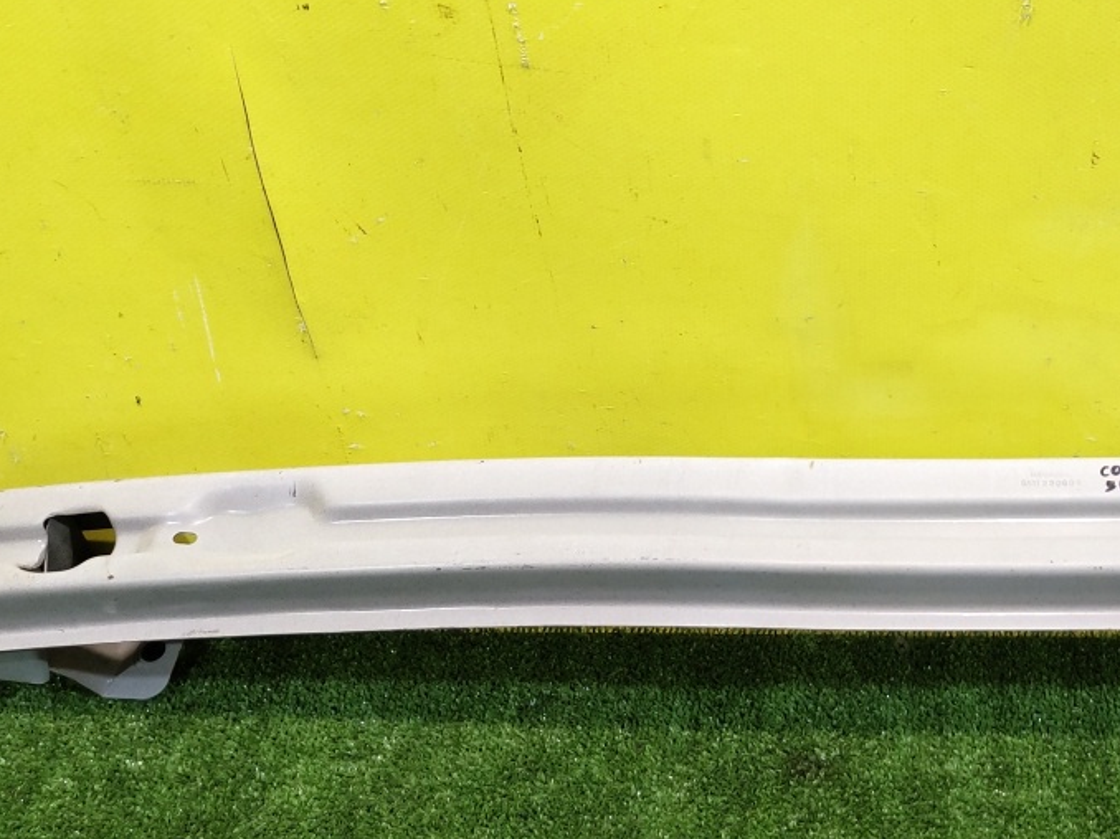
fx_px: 1650
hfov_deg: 35.7
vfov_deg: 28.5
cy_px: 420
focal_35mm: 51
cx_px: 966
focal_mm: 5.59
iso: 349
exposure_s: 1/50
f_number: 1.88
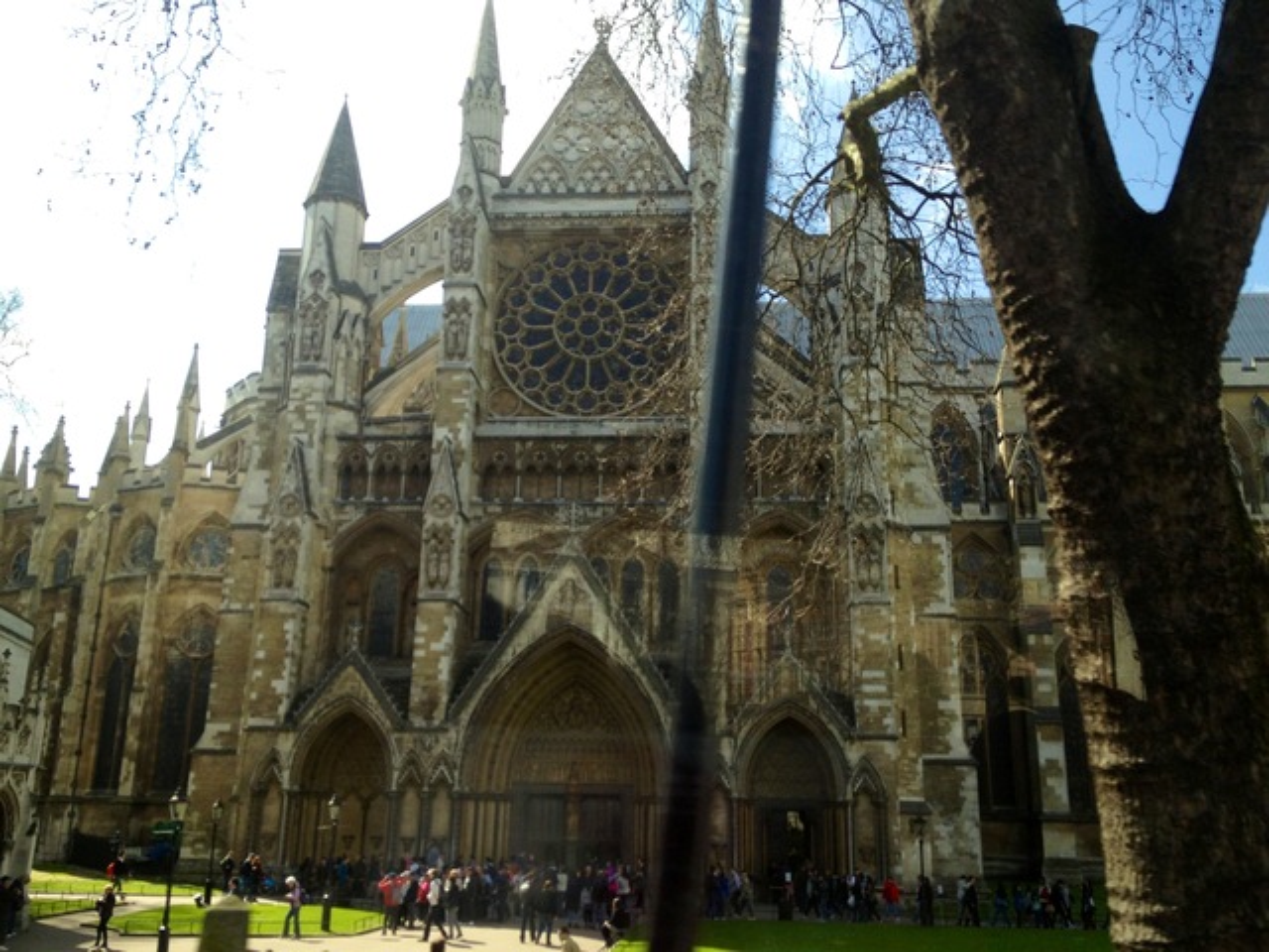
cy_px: 476
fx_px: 1283
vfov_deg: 40.7
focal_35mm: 35
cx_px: 634
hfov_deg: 52.6
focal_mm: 4.28
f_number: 2.4
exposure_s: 1/141
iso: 50
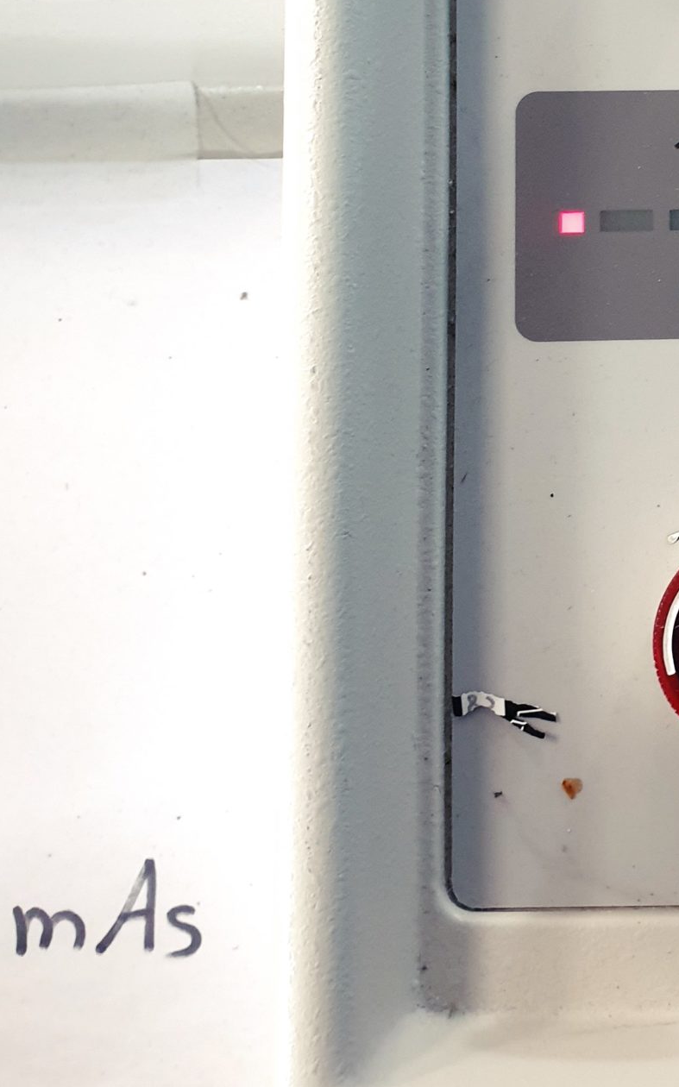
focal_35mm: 56
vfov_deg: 35.2
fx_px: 1659
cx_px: 757
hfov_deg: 21.8
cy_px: 225
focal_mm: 4.3
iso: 320
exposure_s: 1/33
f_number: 2.4
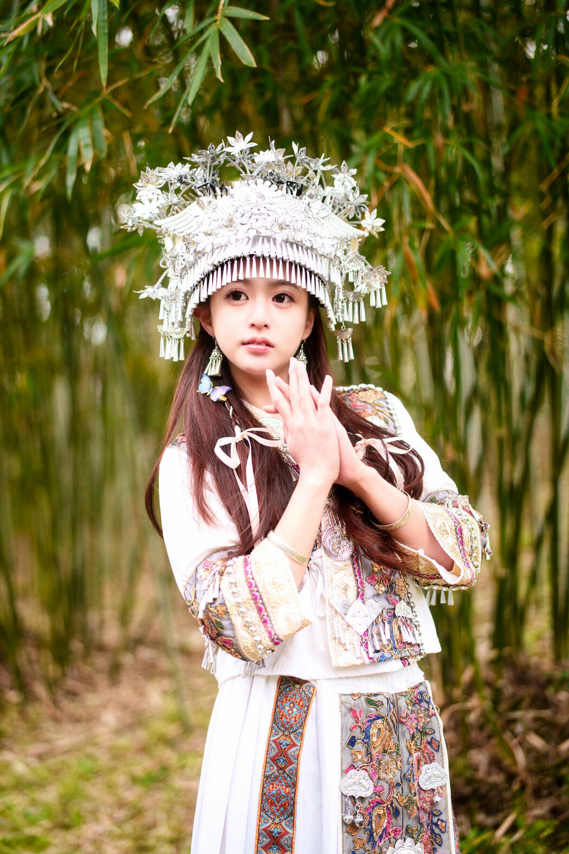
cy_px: 427
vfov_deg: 39.6
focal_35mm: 50
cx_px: 284
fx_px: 1185
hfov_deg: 27.0
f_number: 1.4
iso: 100
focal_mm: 50
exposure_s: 1/800
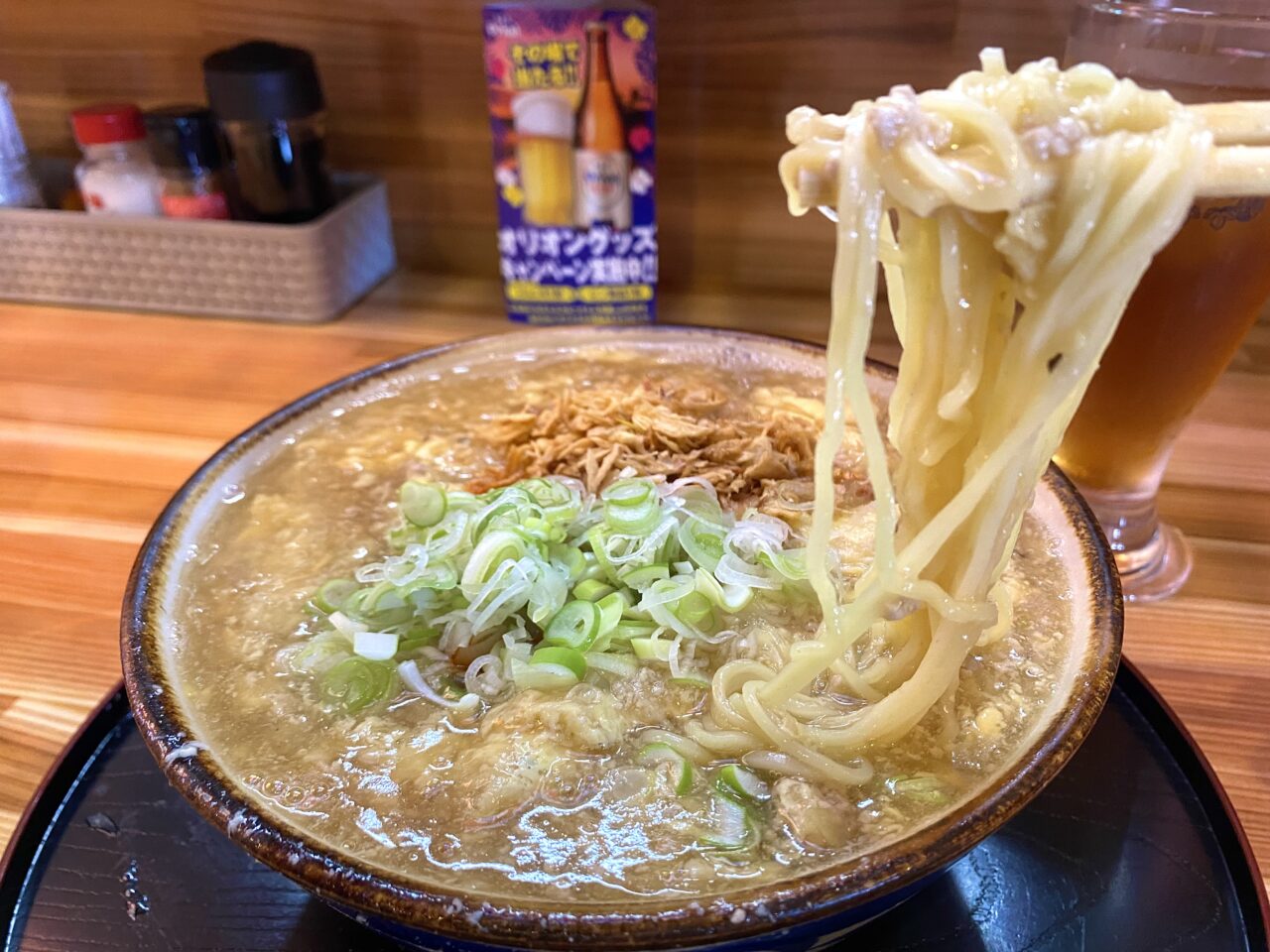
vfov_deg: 53.1
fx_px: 954
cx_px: 635
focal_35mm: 26
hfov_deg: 67.3
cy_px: 476
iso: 200
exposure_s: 1/51
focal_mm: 4.25
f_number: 1.8
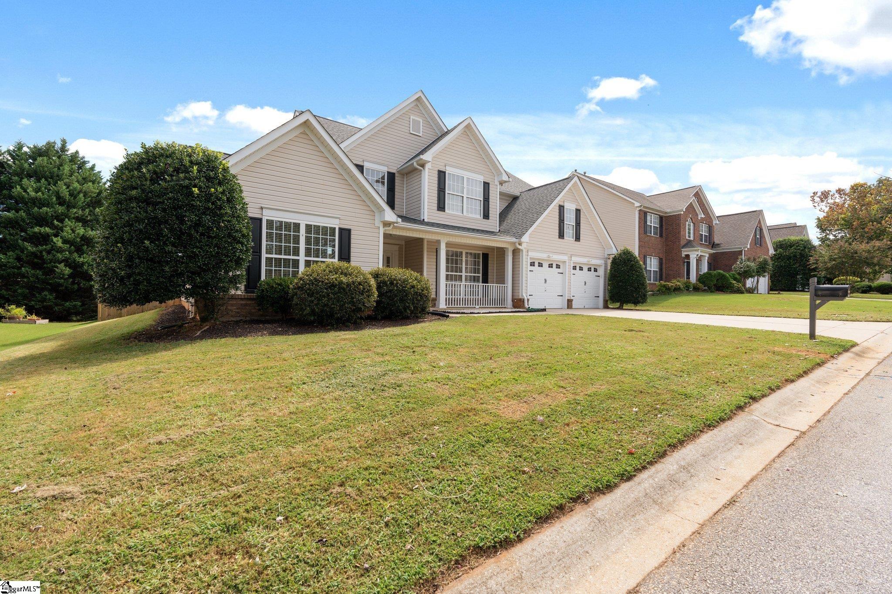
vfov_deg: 73.7
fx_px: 396
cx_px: 446
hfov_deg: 96.7
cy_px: 297
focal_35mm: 16
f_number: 9
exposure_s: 1/500
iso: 250
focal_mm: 16
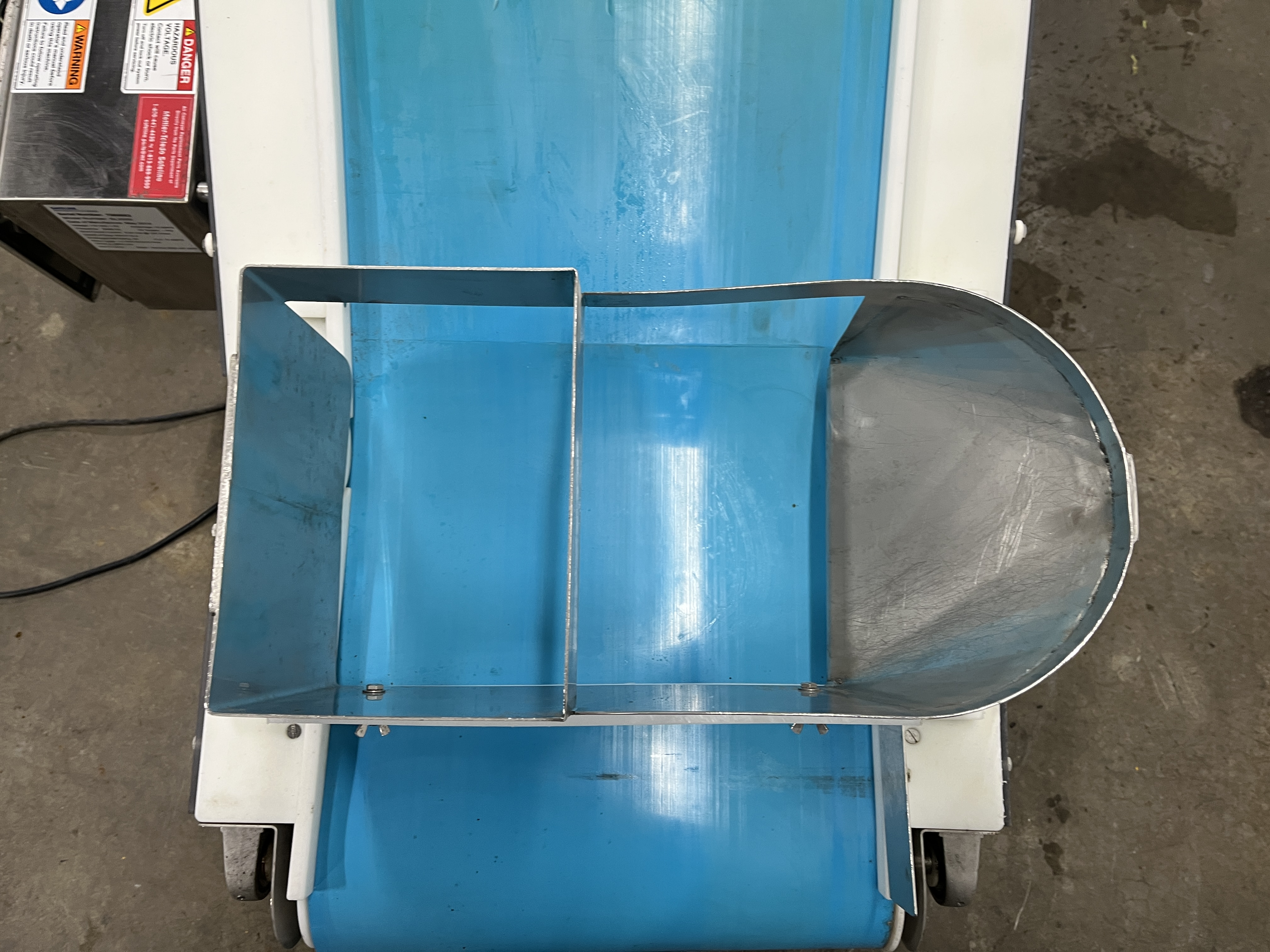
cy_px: 476
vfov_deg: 53.1
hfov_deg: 67.3
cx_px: 635
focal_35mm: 26
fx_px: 954
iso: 80
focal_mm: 5.1
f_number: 1.6
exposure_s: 1/60
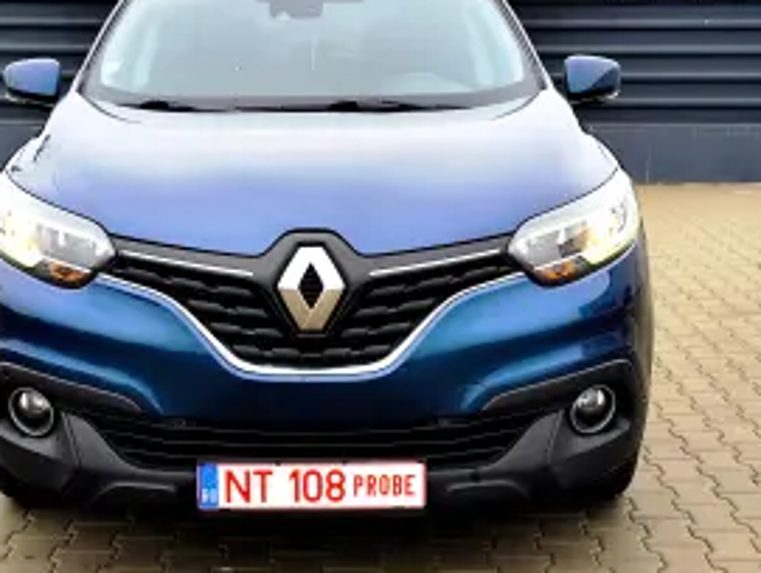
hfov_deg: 31.6
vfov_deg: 24.1
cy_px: 258
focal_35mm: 61
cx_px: 309
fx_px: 1343
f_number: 1.65
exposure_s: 1/169
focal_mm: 6.14
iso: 50
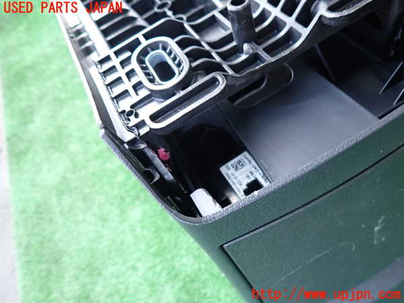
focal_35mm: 25
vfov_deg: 54.9
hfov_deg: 69.4
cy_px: 152
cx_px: 202
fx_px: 292
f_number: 2
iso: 400
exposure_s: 1/160
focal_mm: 4.5
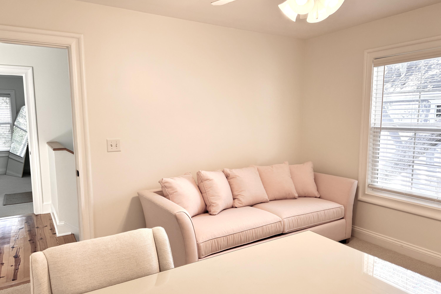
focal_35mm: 25
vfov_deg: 51.3
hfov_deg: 71.5
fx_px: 306
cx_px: 221
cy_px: 156
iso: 100
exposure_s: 1/125
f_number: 1.78
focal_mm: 6.76
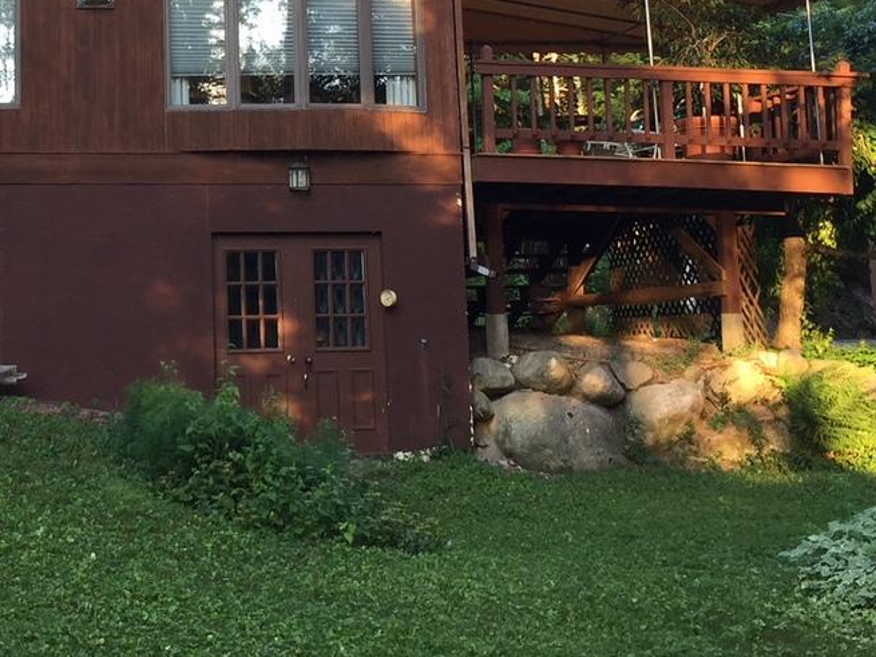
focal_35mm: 62
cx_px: 151
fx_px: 1569
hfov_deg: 30.3
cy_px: 88
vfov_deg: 23.1
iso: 32
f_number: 2.2
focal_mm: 4.15
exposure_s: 1/40
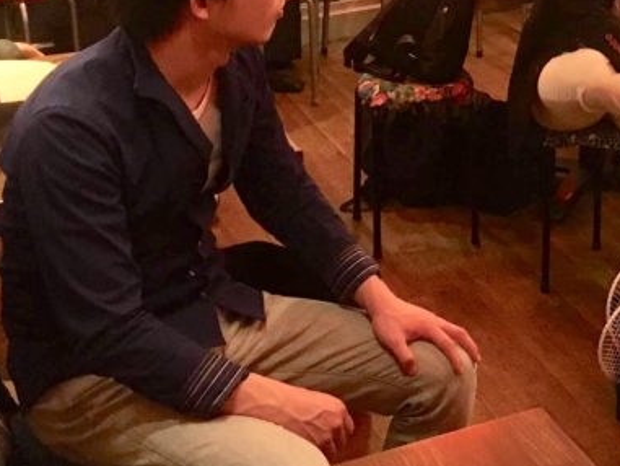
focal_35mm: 78
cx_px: 667
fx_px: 1397
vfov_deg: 18.2
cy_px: -44
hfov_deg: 23.6
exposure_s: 1/30
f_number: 2.2
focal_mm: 4.15
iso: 200
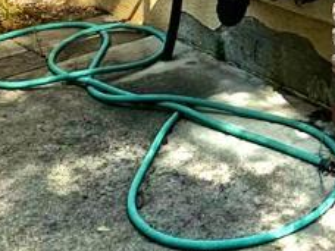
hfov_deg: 19.1
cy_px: -275
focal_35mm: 92
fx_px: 890
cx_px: 480
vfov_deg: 13.4
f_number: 2.2
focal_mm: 2.22
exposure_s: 1/875
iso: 40
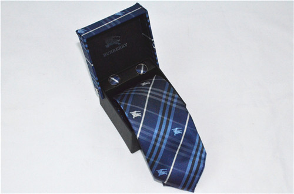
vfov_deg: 18.8
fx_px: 586
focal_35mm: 72
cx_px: 147
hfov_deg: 28.2
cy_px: 97
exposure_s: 1/250
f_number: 29
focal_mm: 48
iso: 6400
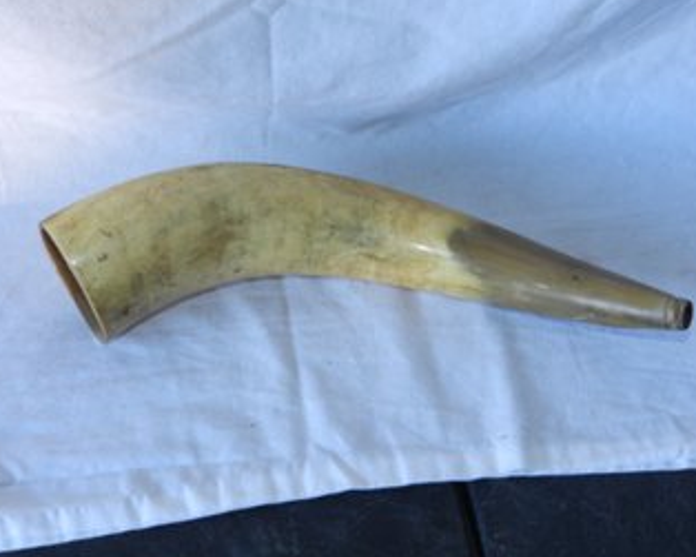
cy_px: 274
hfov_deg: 38.0
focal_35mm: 49
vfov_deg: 30.8
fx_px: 1009
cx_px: 365
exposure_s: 1/30
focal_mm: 8.1
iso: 200
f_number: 4.2
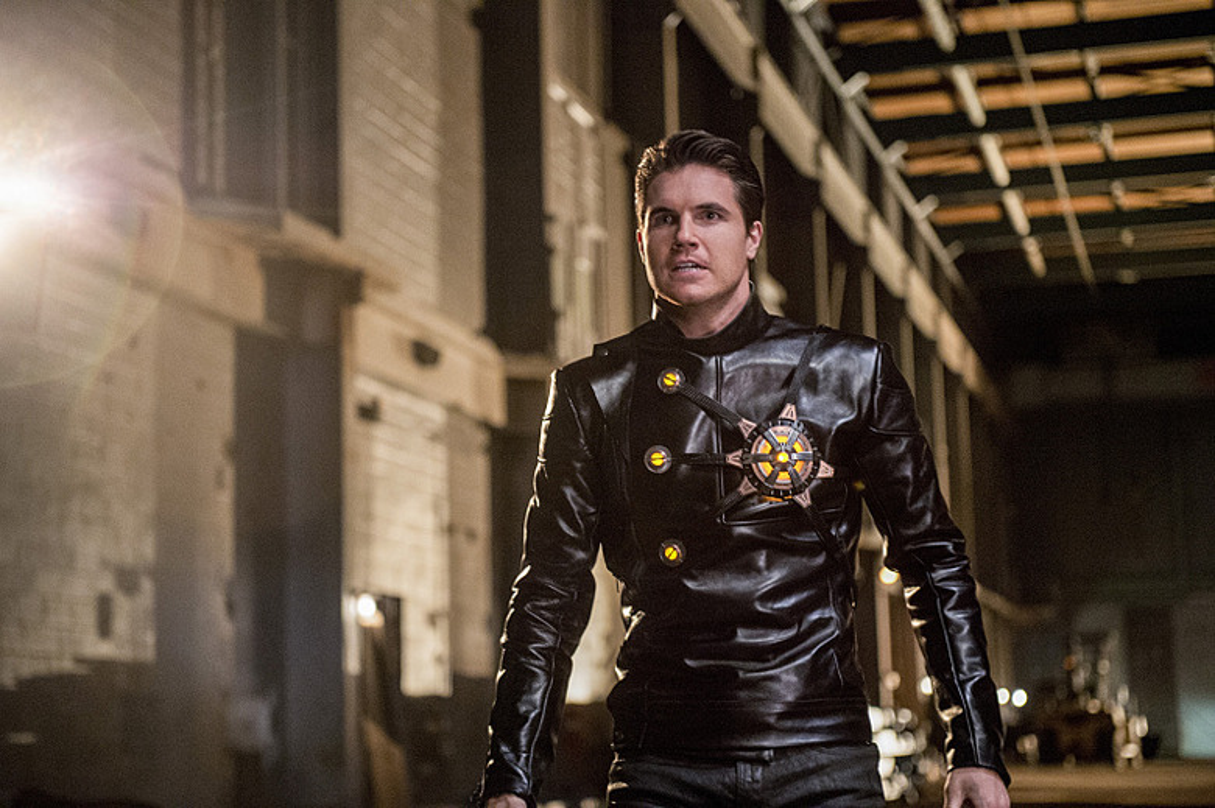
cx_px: 608
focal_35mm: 70
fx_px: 2361
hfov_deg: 28.9
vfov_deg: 19.4
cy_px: 404
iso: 5000
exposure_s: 1/160
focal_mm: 70
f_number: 2.8
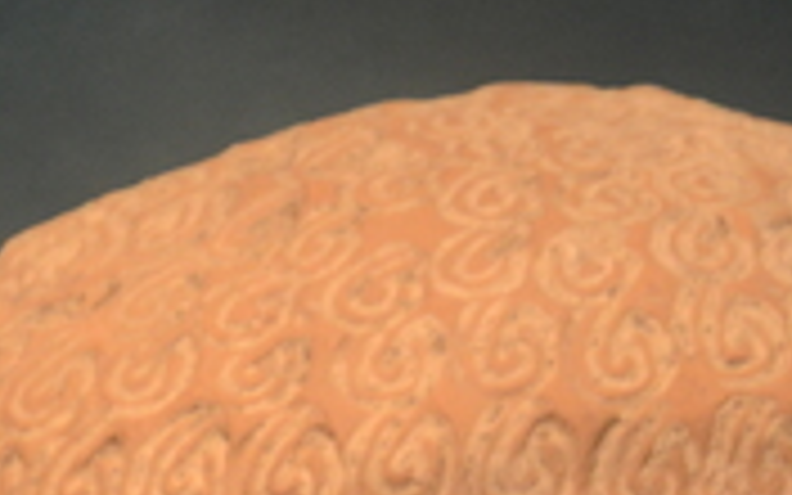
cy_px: 1228
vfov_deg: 1.8
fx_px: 16145
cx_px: 500
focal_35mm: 748
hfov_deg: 2.8
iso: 1000
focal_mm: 130
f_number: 5.6
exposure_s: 1/60
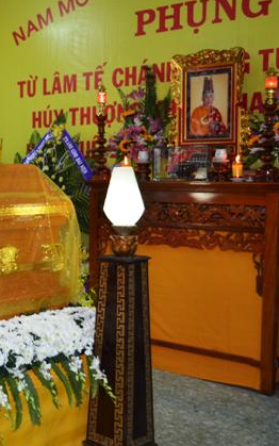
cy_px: 222
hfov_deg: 22.0
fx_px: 681
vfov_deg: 36.3
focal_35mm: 56
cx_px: -24
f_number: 4
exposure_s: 1/60
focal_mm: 24
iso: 640
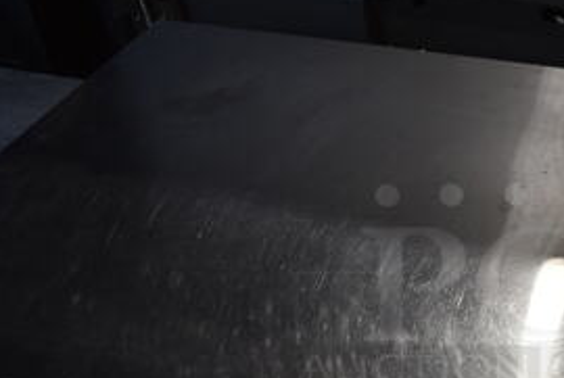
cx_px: 516
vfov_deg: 22.2
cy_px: 280
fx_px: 957
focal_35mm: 61
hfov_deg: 31.2
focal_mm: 18
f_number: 4.5
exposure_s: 1/80
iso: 100
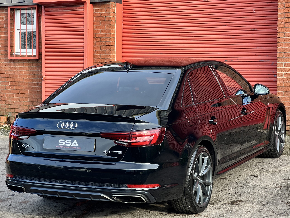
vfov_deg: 19.1
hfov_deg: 25.3
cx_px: 145
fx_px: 645
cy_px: 109
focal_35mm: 77
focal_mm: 9
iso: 32
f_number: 2.8
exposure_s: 1/99
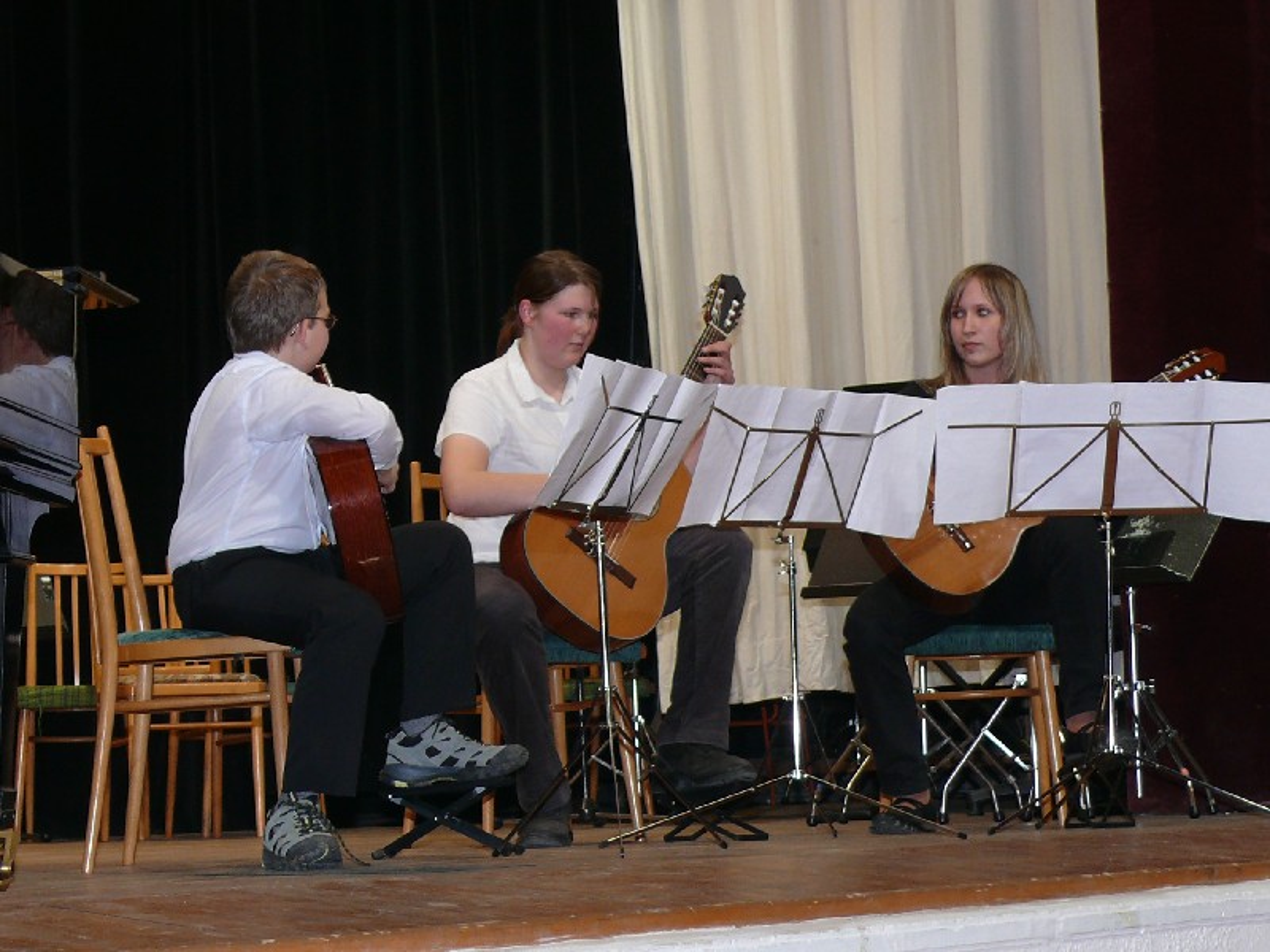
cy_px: 476
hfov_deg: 19.3
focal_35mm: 102
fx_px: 3742
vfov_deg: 14.5
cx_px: 635
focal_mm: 13.3
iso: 100
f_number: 3.2
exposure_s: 1/30
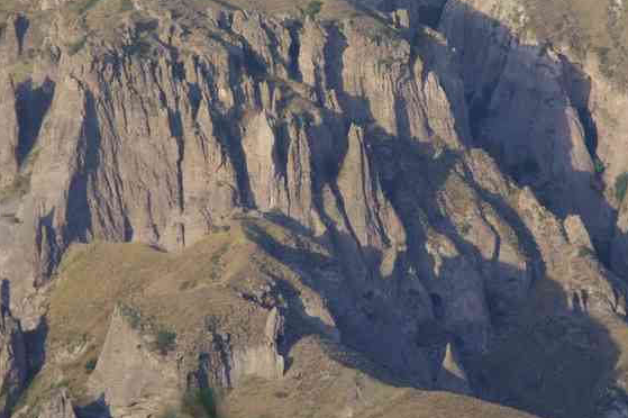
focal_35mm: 456
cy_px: 115
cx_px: 252
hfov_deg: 4.5
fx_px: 7950
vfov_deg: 3.0
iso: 800
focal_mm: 170
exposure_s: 1/200
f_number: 10
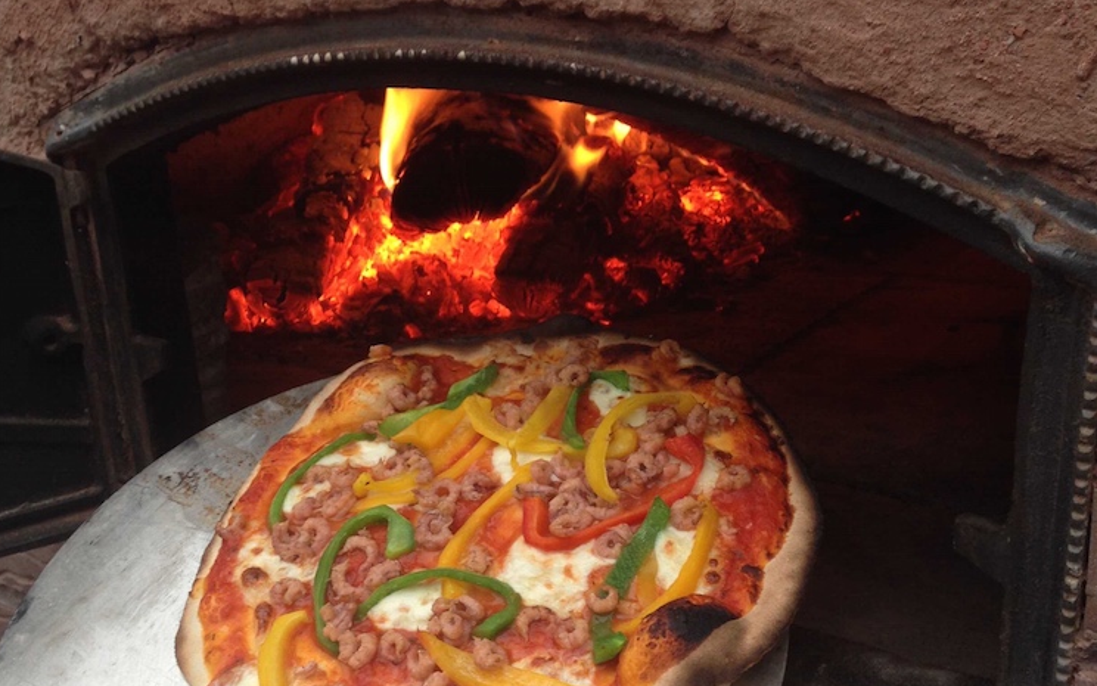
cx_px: 546
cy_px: 389
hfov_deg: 42.6
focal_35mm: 47
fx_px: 1405
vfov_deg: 27.4
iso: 50
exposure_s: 1/30
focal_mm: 4.12
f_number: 2.4
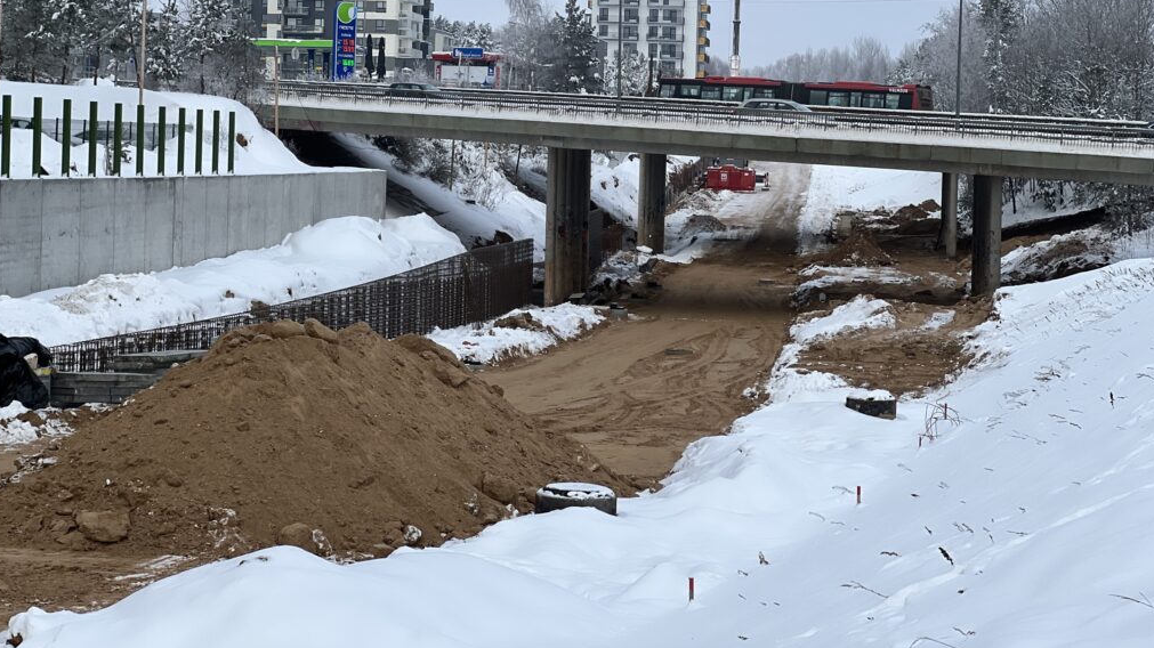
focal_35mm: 85
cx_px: 573
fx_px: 2600
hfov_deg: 25.0
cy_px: 212
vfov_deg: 14.2
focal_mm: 9
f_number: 2.8
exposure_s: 1/389
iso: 32
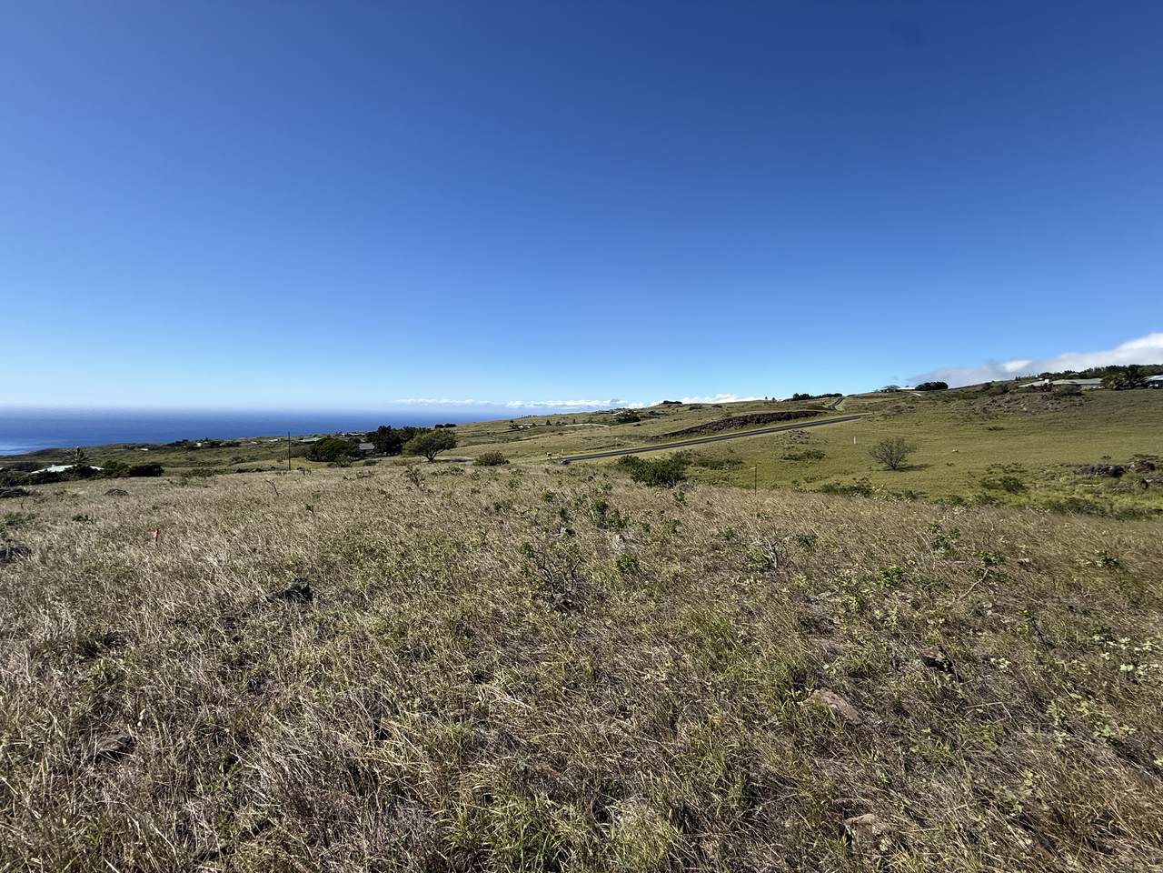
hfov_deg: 102.1
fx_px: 470
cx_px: 582
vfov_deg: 85.7
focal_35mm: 14
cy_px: 436
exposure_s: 1/2976
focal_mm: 2.22
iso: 50
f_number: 2.2
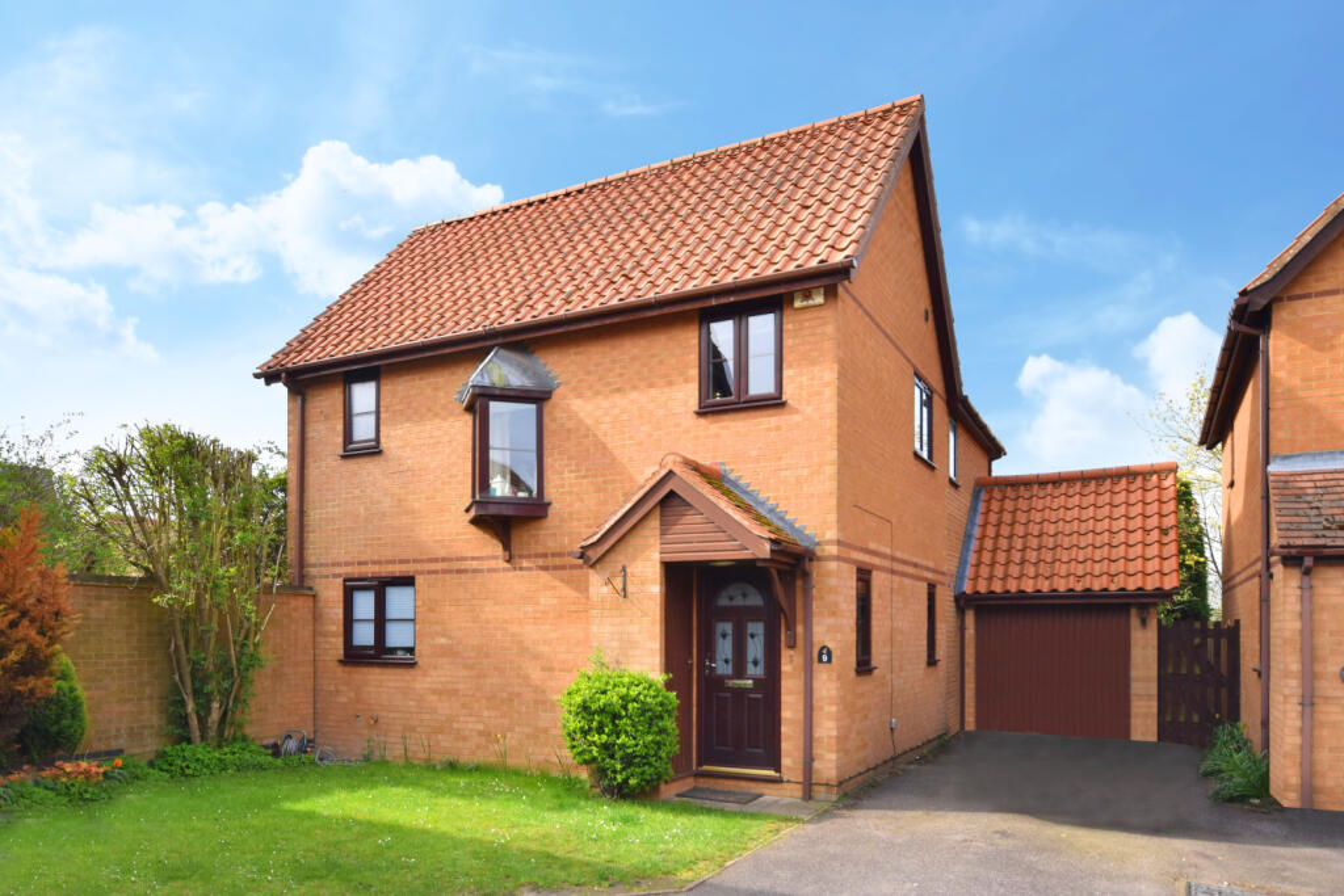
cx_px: 672
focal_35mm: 24
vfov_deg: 53.1
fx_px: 896
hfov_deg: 73.7
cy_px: 448
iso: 200
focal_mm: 16
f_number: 8
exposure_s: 1/250
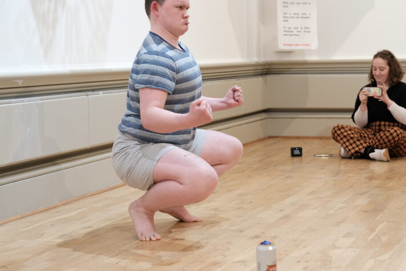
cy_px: 150
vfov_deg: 17.9
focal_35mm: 76
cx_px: 251
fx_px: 857
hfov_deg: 26.6
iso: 800
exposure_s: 1/30
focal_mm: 35
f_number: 2.5
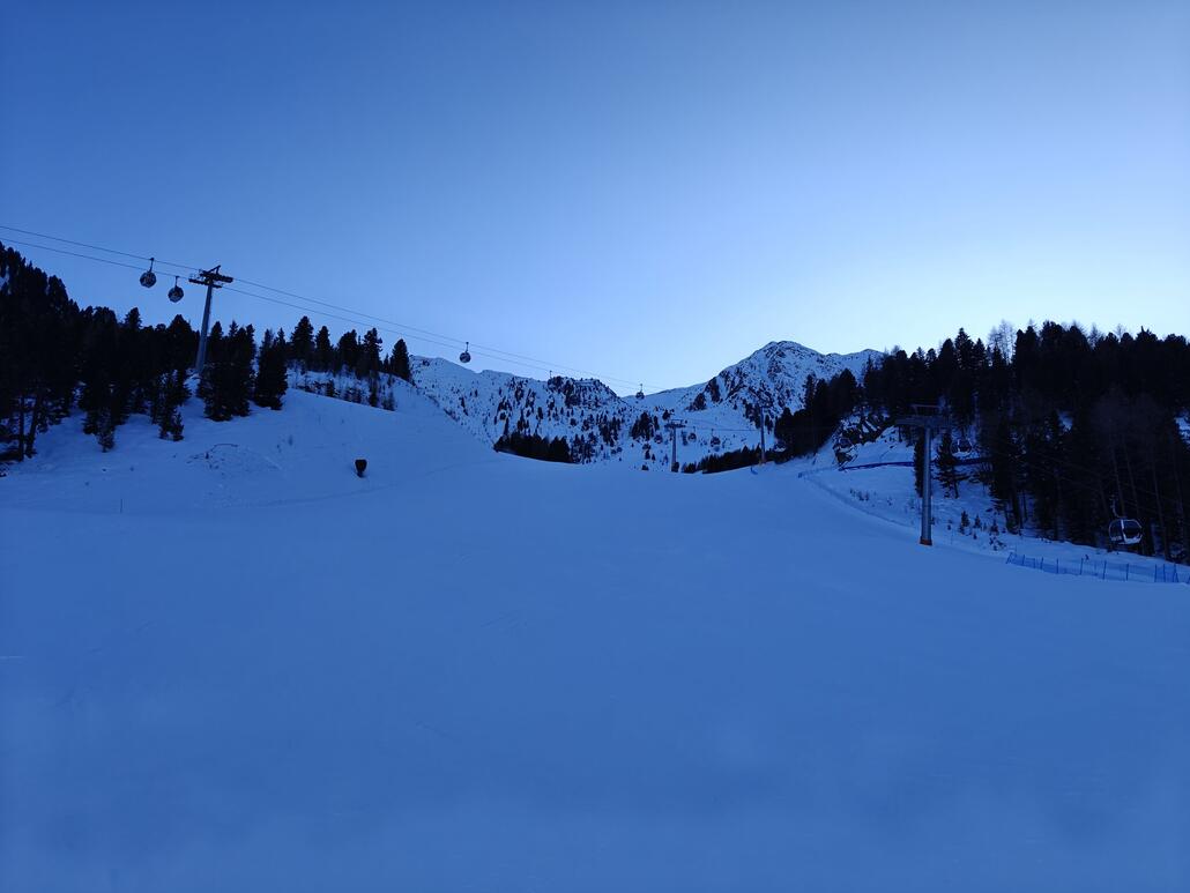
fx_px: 791
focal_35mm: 23
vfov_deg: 58.9
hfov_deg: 73.9
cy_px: 446
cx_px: 595
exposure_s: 1/1255
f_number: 1.6
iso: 50
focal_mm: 6.06
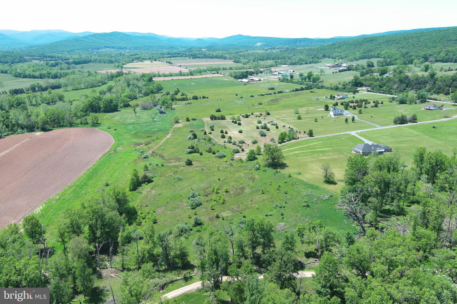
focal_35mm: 29
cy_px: 152
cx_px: 228
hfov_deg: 63.7
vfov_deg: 45.0
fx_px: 368
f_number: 2.8
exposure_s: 1/490
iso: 100
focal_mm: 10.57
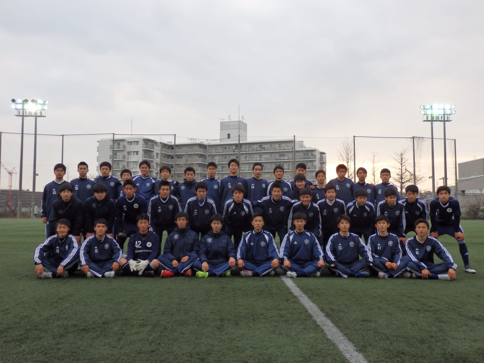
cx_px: 242
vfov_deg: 46.8
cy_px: 182
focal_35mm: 30
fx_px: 419
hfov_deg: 60.0
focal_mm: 5.5
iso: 125
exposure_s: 1/60
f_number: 3.3
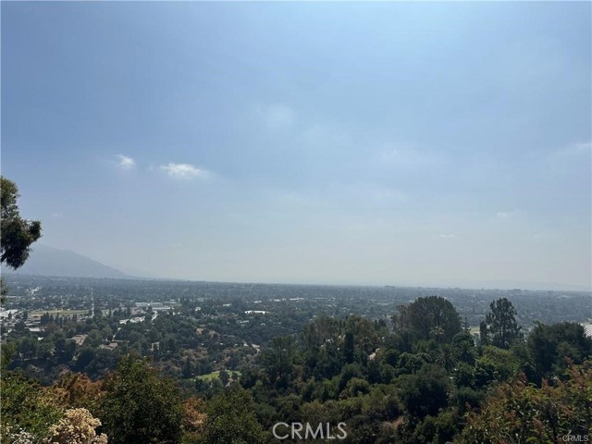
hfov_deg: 71.6
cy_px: 222
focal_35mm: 24
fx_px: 410
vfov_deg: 56.8
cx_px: 296
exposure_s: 1/15625
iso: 100
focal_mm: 6.86
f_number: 1.78
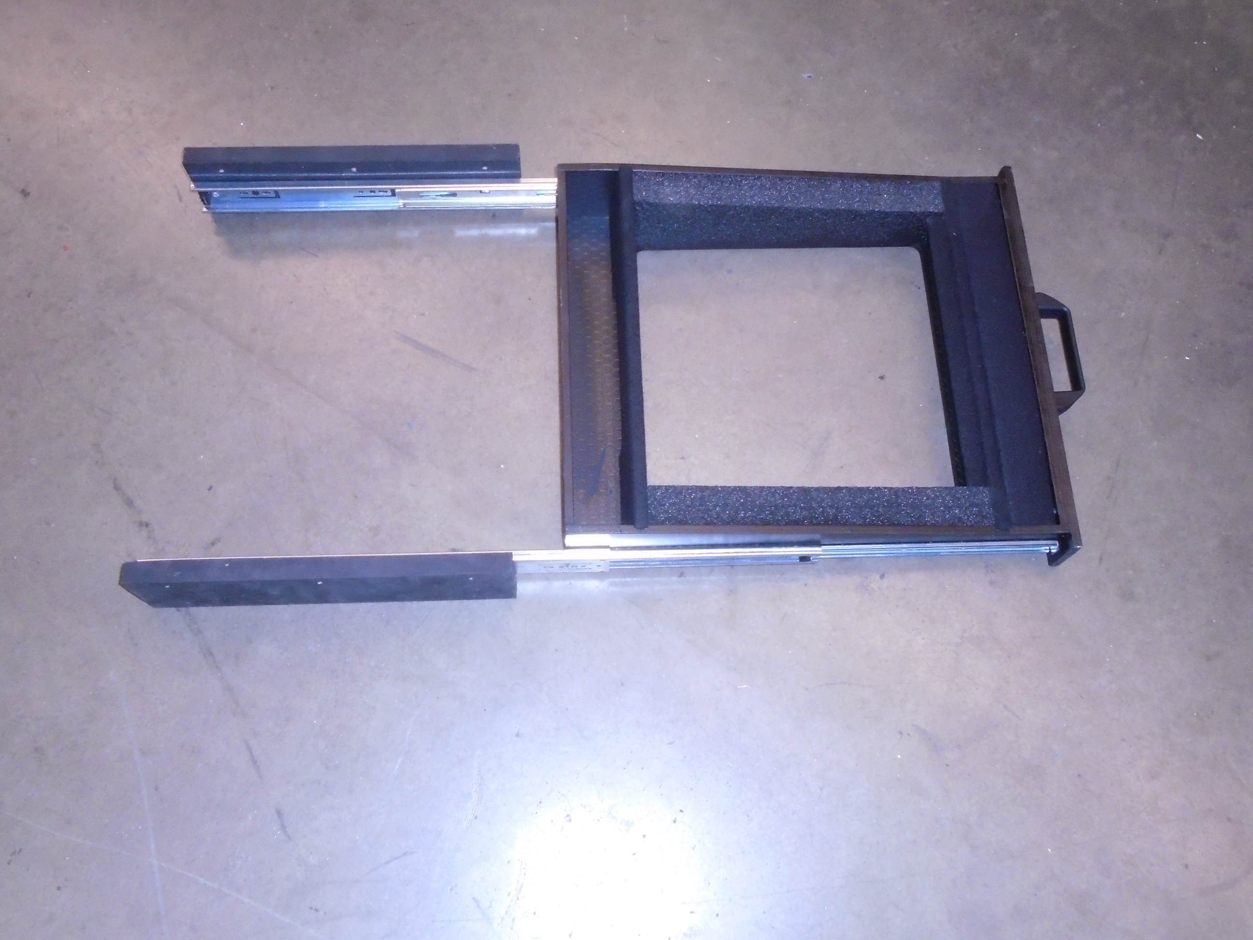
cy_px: 470
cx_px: 626
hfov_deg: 58.4
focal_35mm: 31
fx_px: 1122
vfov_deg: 45.4
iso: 400
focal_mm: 5.5
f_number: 3.5
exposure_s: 1/40
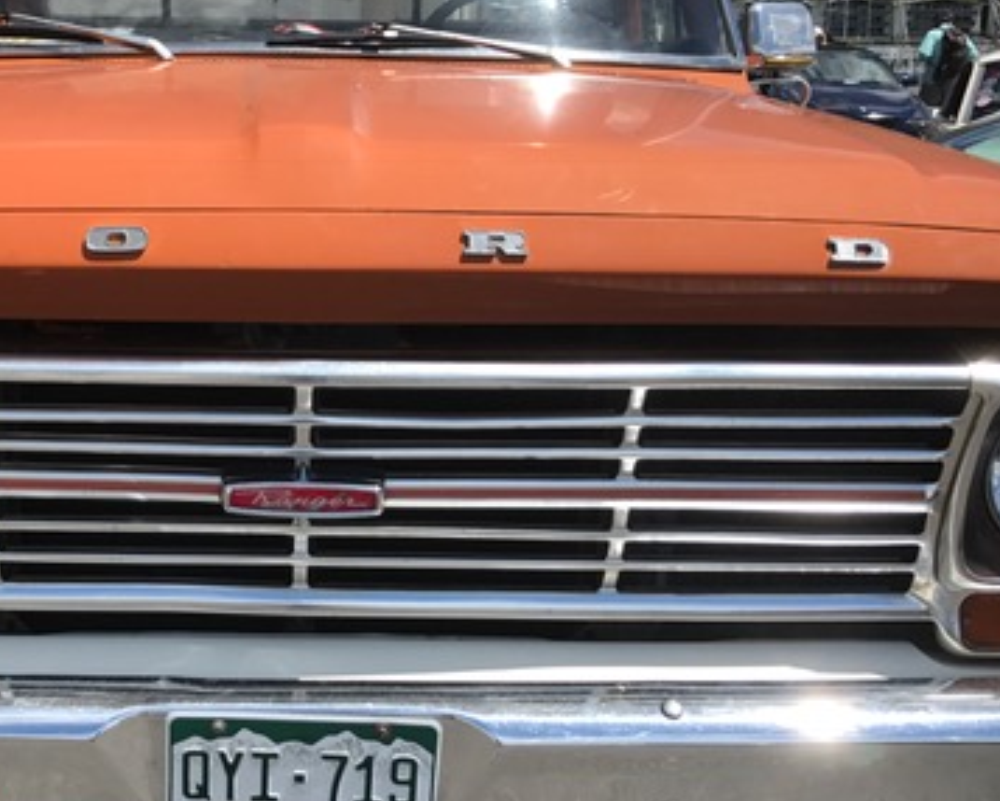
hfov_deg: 37.3
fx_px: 1451
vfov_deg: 30.9
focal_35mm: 49
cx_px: 283
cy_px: 384
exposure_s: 1/2037
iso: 20
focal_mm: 3.99
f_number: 1.8
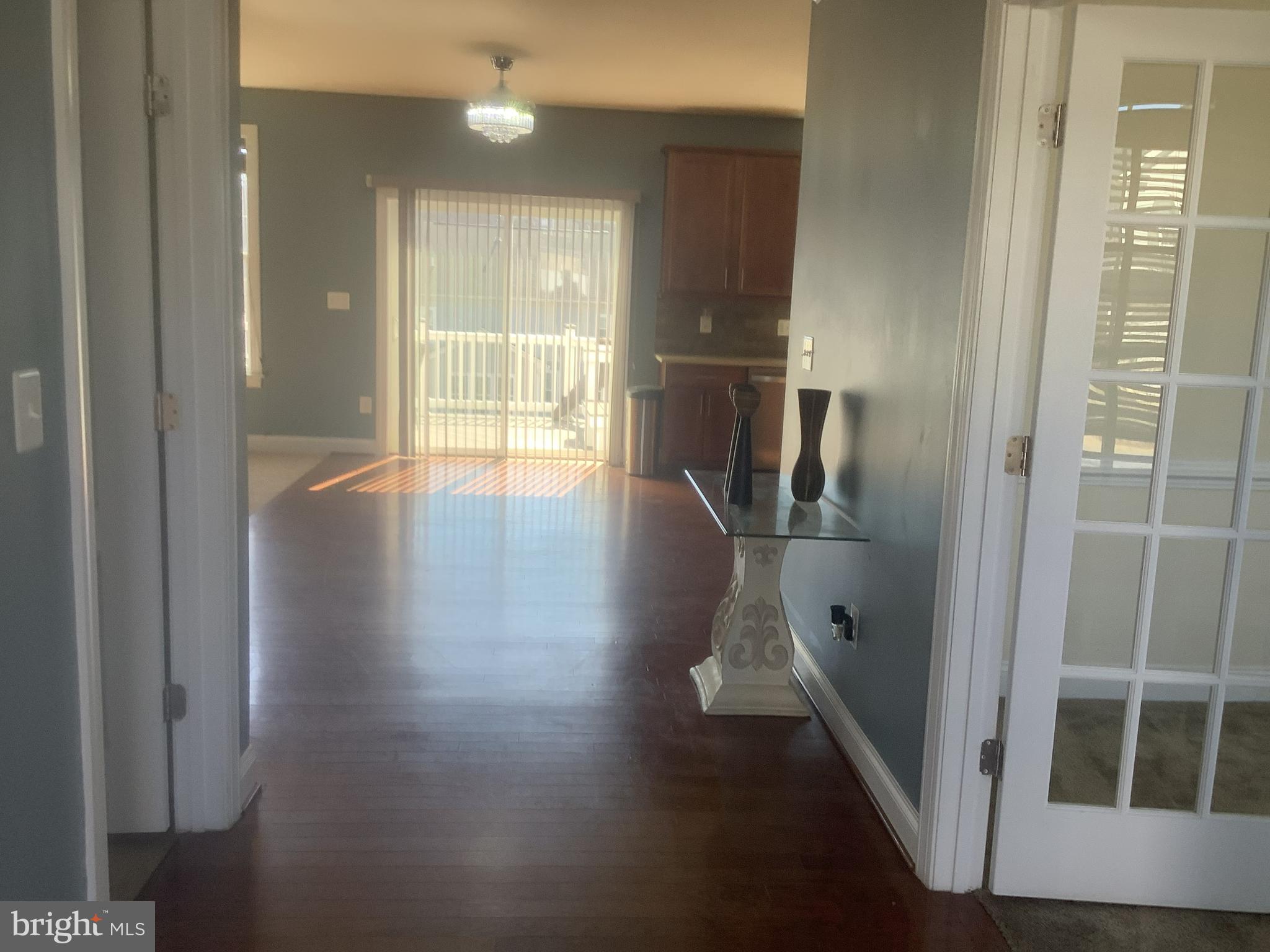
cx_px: 635
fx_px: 1137
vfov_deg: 45.4
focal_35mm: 31
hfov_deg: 58.4
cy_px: 476
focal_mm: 3.3
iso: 40
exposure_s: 1/120
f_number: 2.4
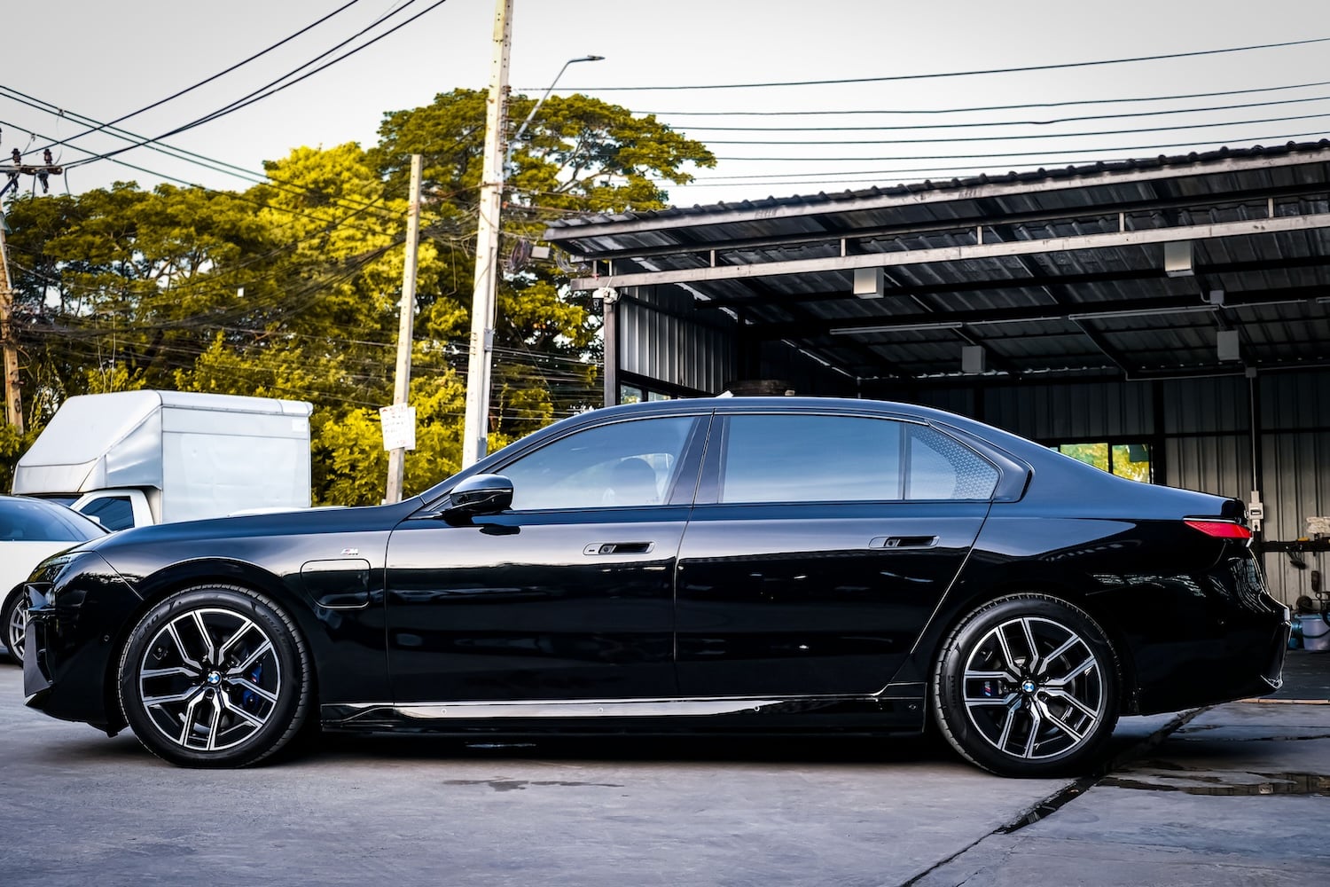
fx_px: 1552
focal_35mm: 42
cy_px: 444
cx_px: 665
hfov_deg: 46.4
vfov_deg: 31.9
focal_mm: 27.7
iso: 400
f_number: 3.2
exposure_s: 1/250
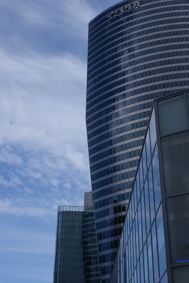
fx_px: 412
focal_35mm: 52
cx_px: 94
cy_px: 142
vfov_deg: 37.8
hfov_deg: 25.8
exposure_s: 1/160
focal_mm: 35
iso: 100
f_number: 9
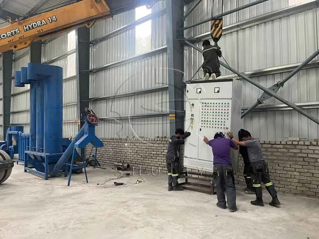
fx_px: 240
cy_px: 120
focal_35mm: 26
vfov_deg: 53.1
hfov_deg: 67.3
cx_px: 160
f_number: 1.6
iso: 125
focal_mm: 5.1
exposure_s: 1/98
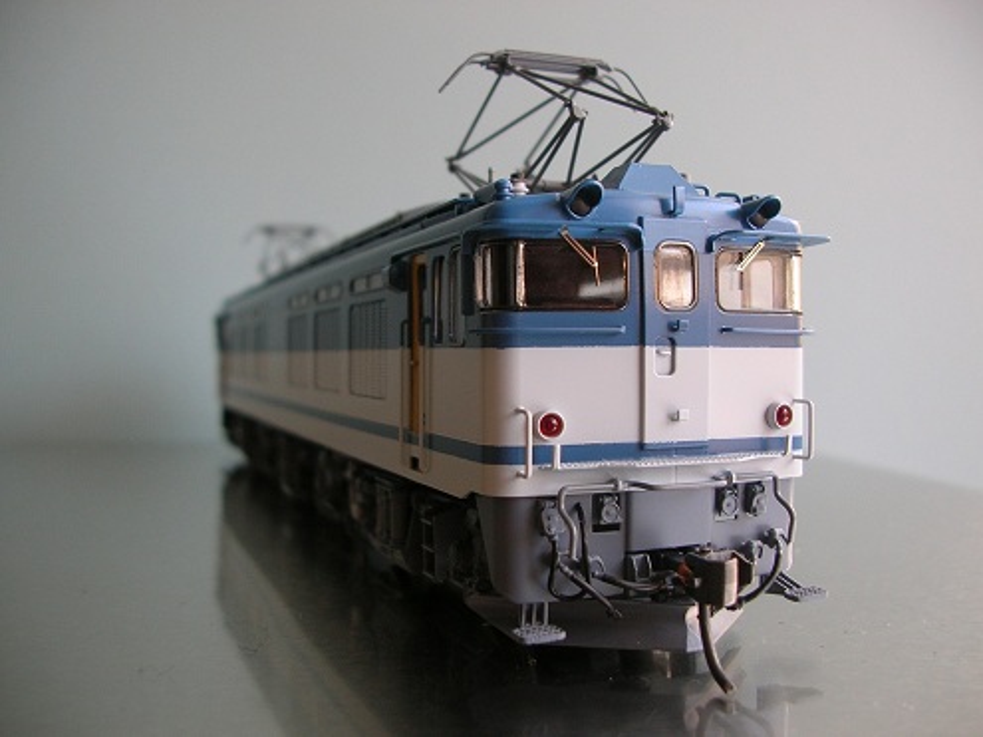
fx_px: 994
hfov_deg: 52.6
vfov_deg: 40.7
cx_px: 492
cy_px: 368
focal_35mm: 35
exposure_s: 1/46
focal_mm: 5.8
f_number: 2.8
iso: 50
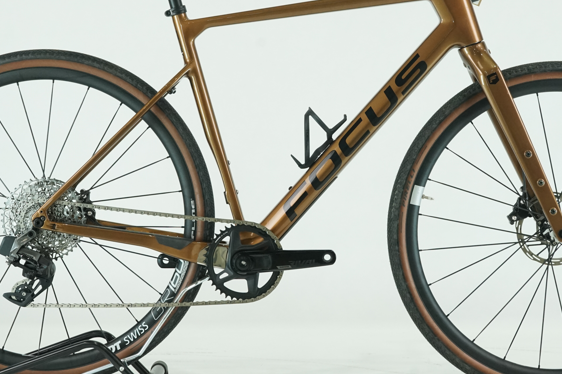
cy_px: 116
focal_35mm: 95
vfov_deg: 14.4
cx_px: 300
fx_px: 1483
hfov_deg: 21.5
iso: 2500
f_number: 8
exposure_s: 1/200
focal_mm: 61
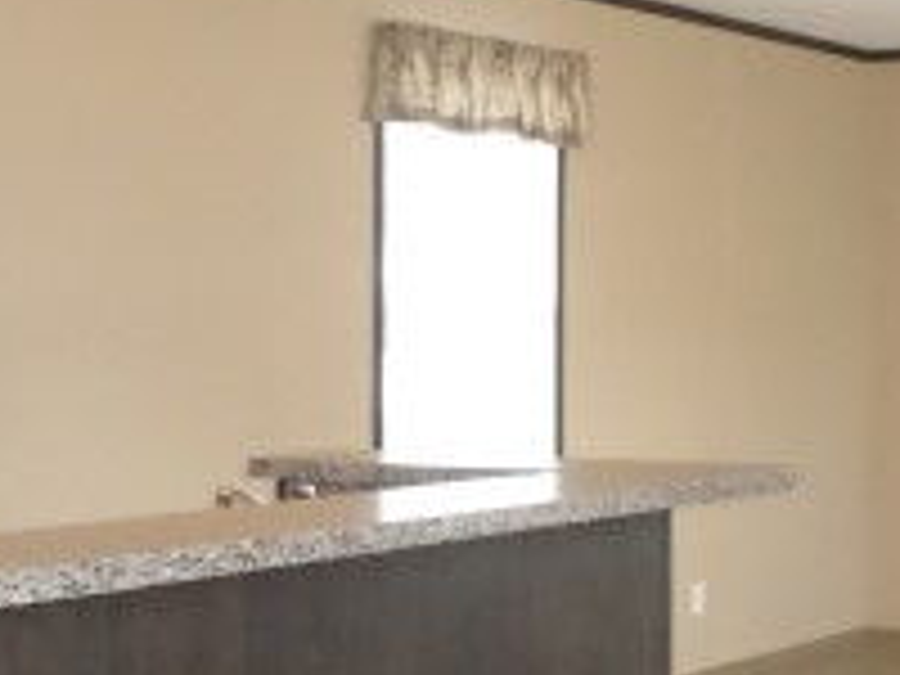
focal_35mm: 80
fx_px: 2080
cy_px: 436
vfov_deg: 18.4
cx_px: 742
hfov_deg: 24.0
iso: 400
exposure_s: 1/30
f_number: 2.5
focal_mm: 4.5
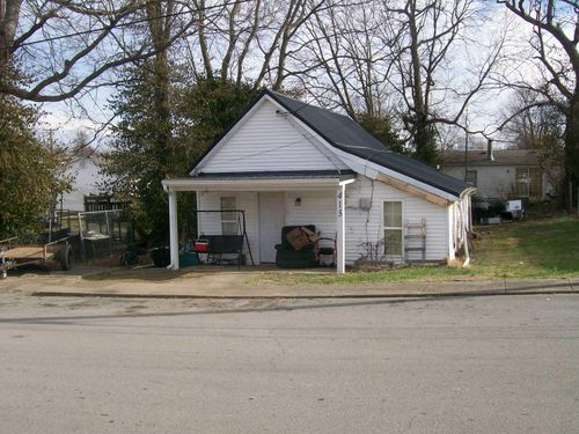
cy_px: 217
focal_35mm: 36
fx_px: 602
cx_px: 290
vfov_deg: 39.7
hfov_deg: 51.4
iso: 80
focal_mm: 6
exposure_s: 1/400
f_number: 4.8
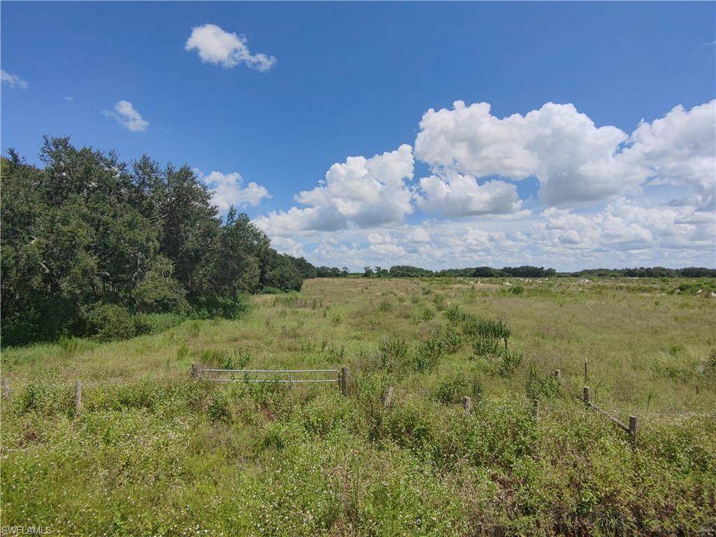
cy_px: 268
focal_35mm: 17
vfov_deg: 74.7
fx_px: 352
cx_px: 358
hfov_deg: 91.0
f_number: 2.8
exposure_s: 1/1909
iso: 100
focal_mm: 17
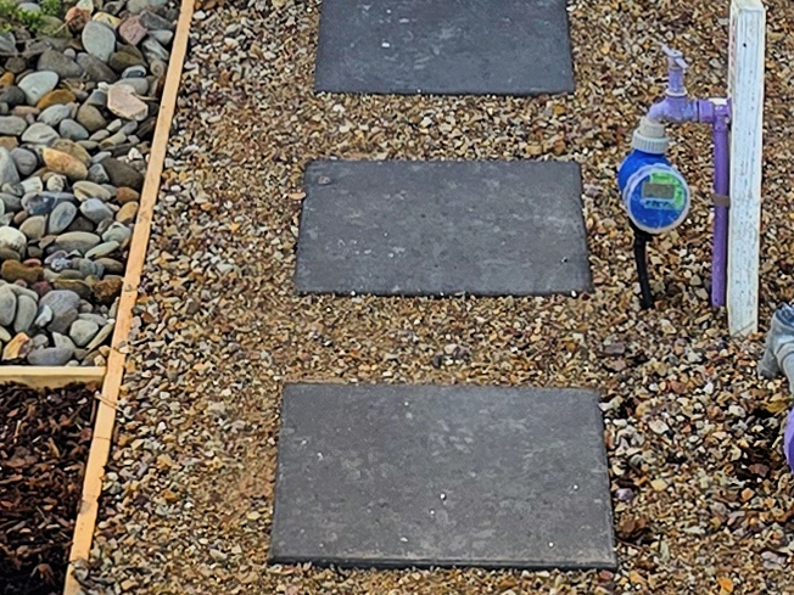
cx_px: 342
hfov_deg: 14.0
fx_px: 3234
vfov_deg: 9.3
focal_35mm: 141
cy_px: -854
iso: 12
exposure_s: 1/726
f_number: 1.7
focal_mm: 6.3
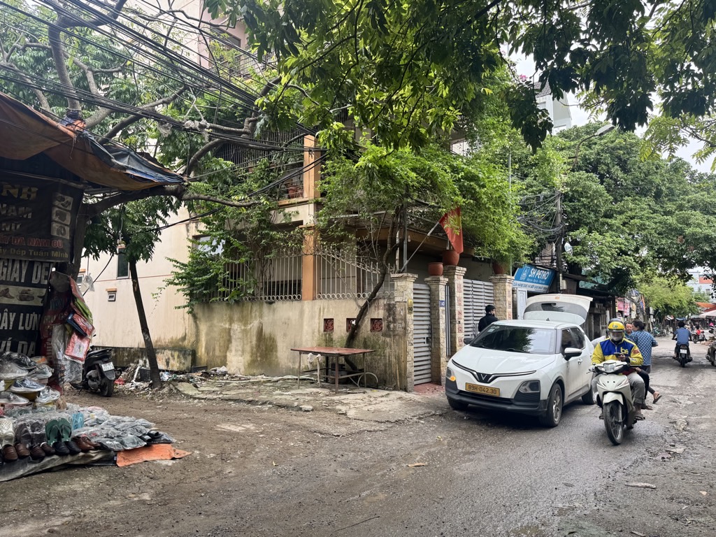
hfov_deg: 71.6
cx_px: 358
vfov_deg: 56.8
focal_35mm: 24
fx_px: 496
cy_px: 268
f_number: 1.78
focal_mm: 6.76
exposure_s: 1/419
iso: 80
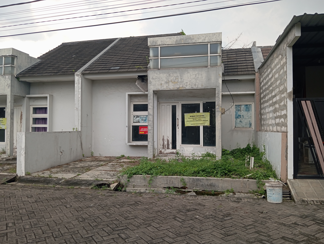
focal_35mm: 28
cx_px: 162
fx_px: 262
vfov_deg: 49.9
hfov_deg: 63.4
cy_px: 122
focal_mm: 4.22
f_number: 1.8
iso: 55
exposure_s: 1/412
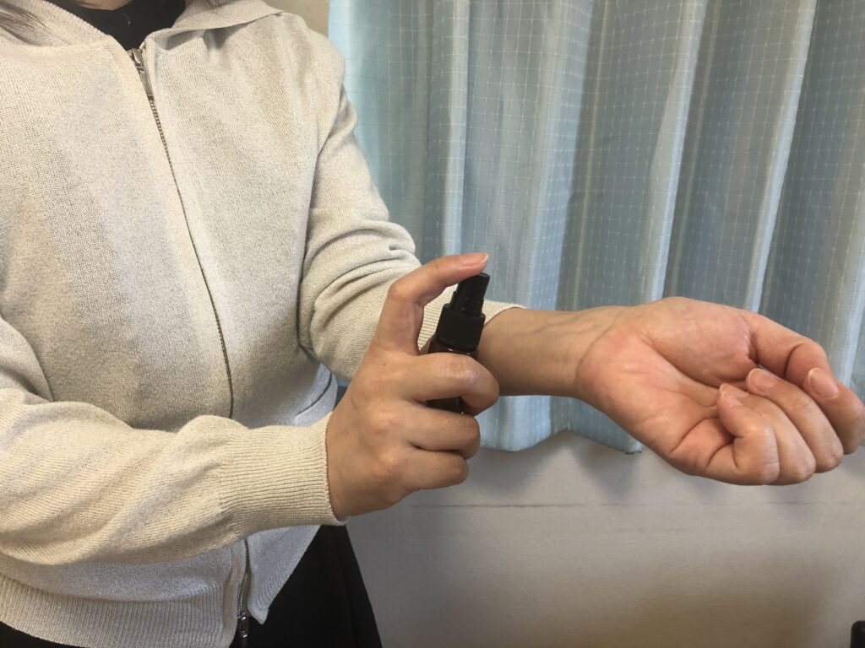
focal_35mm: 28
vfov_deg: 49.7
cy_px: 324
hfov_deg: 63.4
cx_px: 432
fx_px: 700
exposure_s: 1/20
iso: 40
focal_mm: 3.99
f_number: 1.8
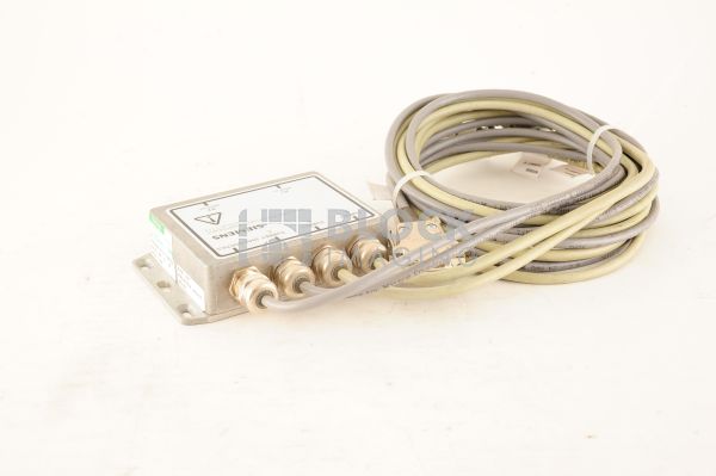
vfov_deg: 26.9
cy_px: 238
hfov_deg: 39.6
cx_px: 358
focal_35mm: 50
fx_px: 994
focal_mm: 50
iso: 1600
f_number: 10
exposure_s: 1/125
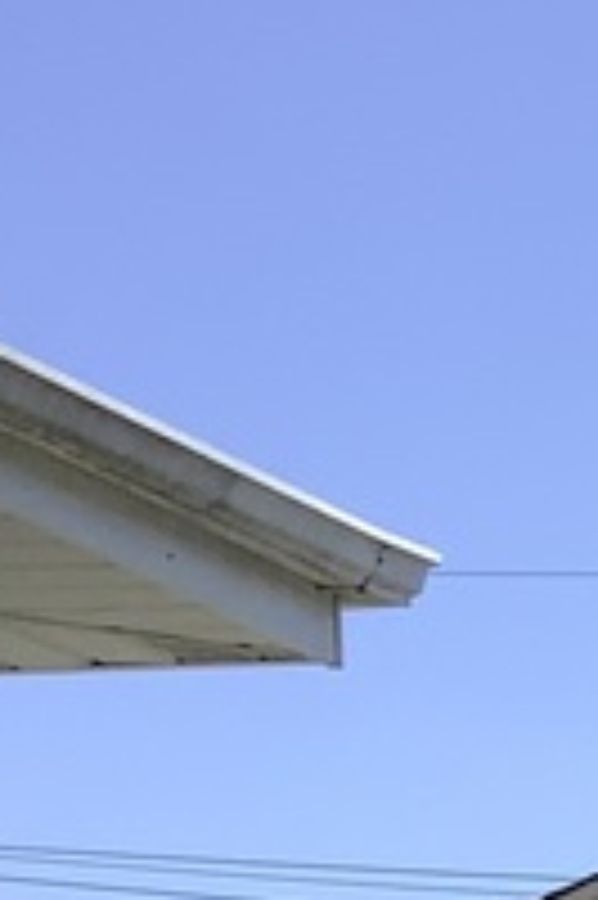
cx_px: 1250
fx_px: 4343
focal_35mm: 174
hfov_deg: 7.5
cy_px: 1768
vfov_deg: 10.8
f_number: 2.4
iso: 25
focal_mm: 3.3
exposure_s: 1/1481
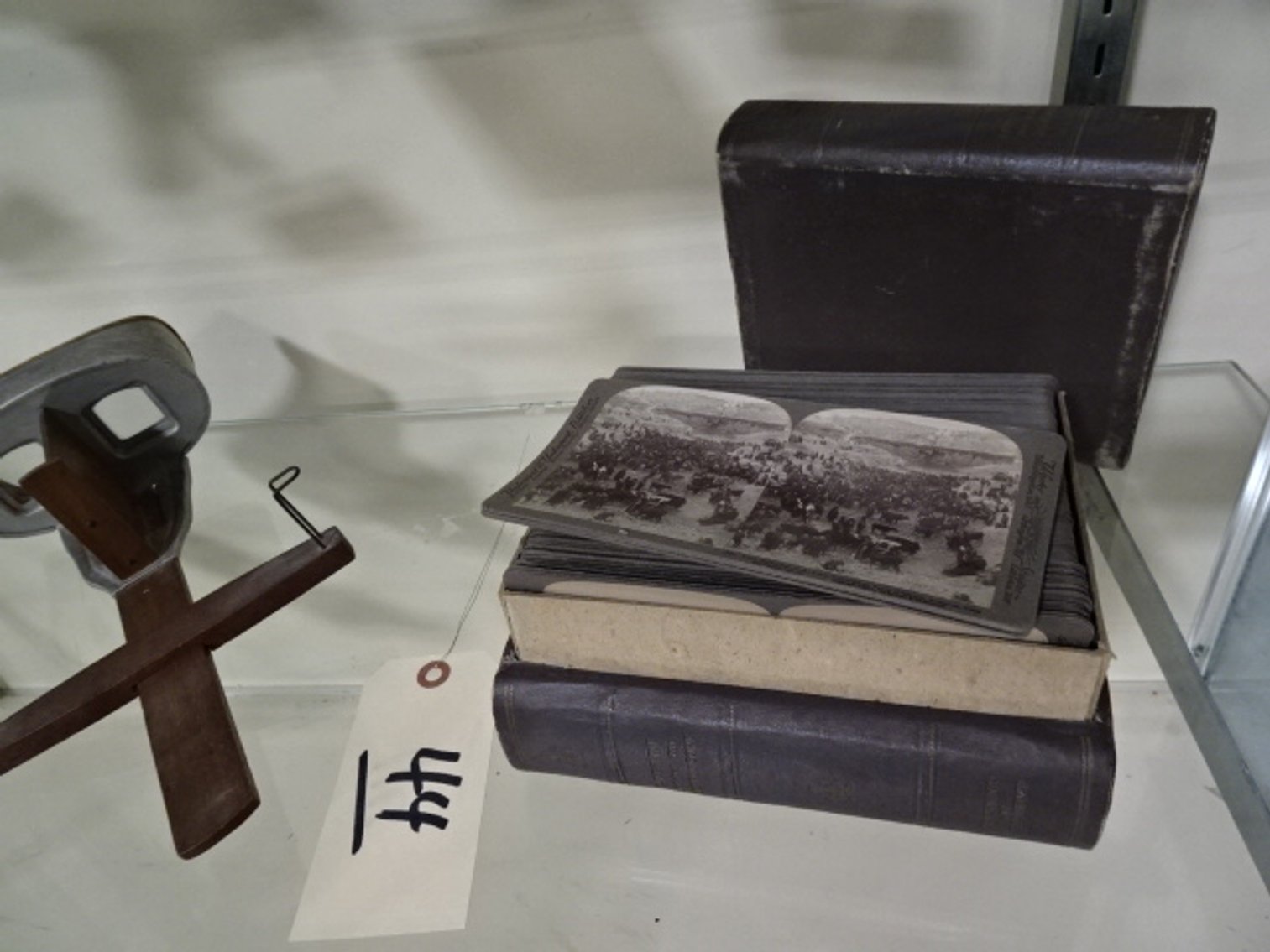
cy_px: 476
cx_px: 635
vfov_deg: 56.8
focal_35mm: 24
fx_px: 881
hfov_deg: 71.6
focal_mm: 4.1
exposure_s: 1/30
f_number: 3.5
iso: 640
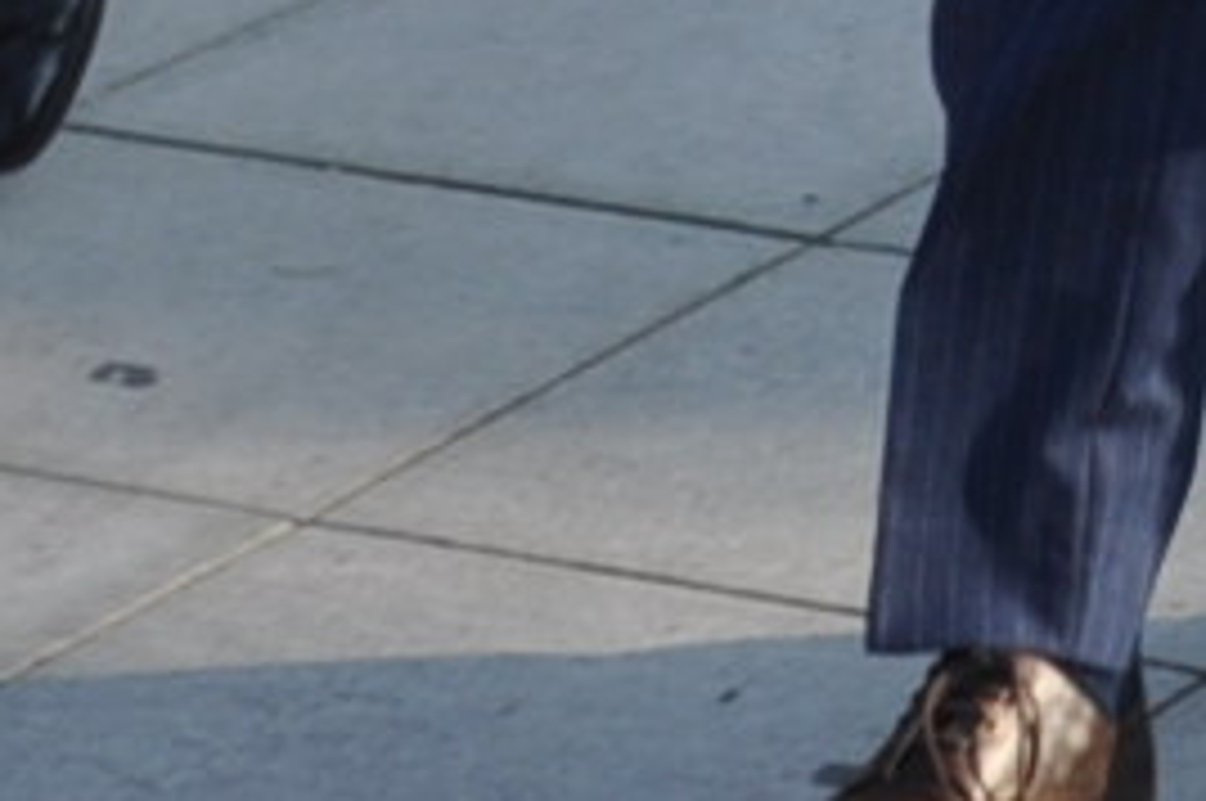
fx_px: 9636
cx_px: 1683
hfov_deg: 7.1
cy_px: -2074
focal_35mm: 288
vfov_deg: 4.5
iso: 200
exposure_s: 1/125
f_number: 11
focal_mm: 24
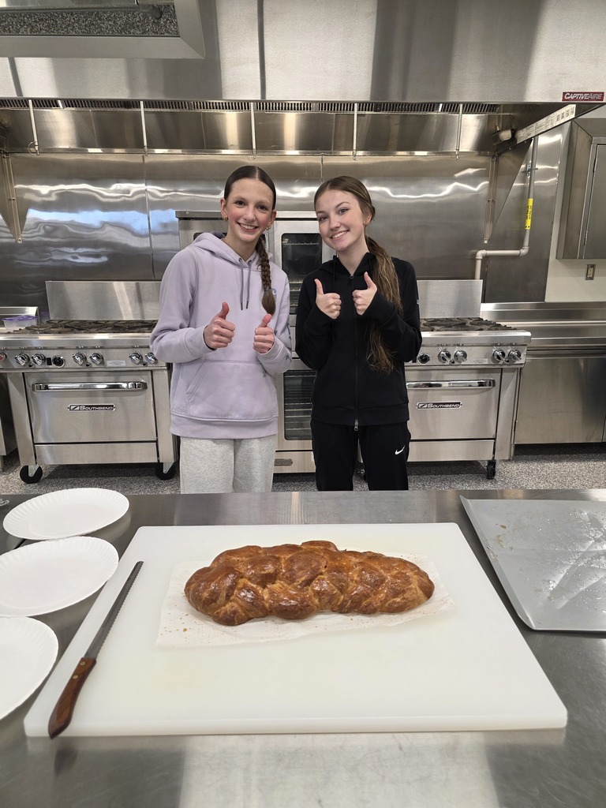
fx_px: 537
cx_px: 303
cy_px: 404
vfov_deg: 73.9
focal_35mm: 23
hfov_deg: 58.9
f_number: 1.7
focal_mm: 6.3
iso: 160
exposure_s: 1/120
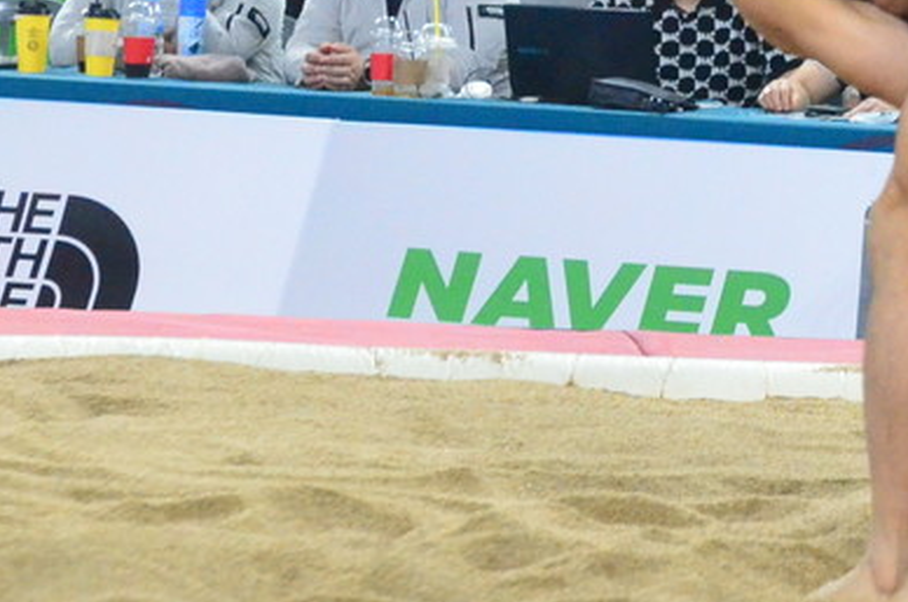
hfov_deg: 5.9
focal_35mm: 346
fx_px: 8709
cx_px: 1231
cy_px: -126
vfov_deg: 3.9
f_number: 4
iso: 5600
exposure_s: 1/500
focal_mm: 70
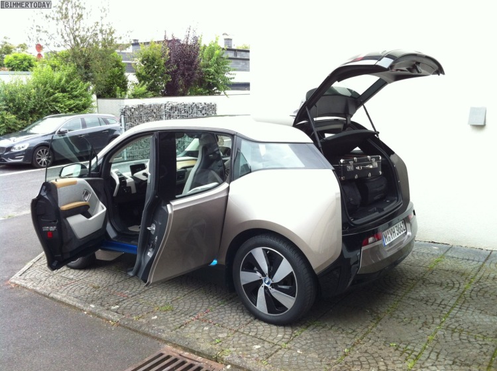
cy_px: 186
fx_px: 502
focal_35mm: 35
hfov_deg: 52.7
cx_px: 248
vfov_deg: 40.6
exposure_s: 1/120
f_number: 2.8
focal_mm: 3.85
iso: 125
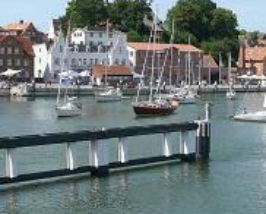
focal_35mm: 94
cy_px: 81
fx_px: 741
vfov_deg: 16.4
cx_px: 173
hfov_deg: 20.3
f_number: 5.6
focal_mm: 10.1
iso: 100
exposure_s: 1/400
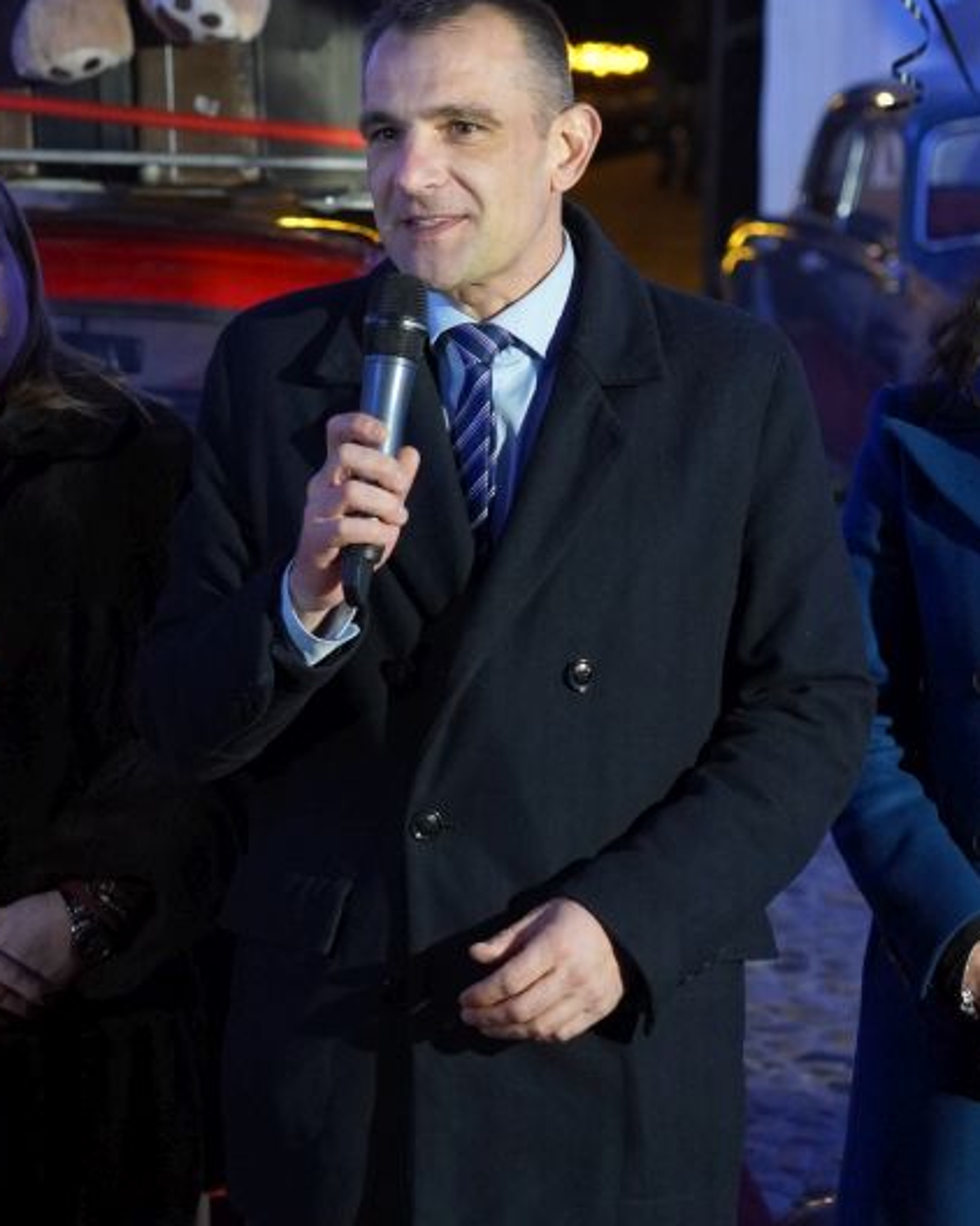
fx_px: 4788
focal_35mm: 132
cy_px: 388
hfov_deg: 11.7
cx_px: 550
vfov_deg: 14.6
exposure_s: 1/100
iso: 2000
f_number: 3.2
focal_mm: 50
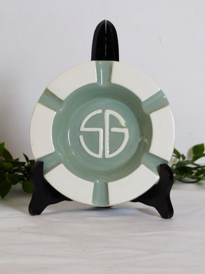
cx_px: 102
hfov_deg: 8.3
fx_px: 1406
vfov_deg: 11.1
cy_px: 137
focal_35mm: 178
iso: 320
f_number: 2.8
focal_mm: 29.2
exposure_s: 1/80
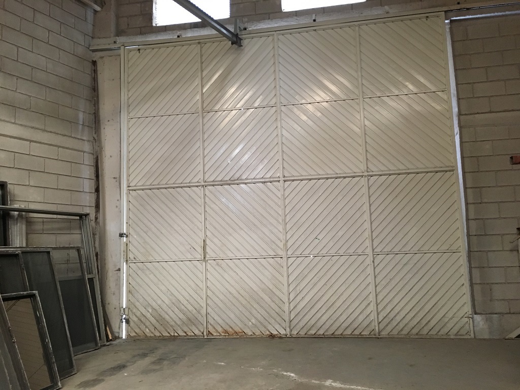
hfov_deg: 61.7
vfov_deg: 48.2
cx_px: 260
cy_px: 195
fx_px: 436
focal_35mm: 29
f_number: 2.2
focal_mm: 4.15
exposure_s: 1/17
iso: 200
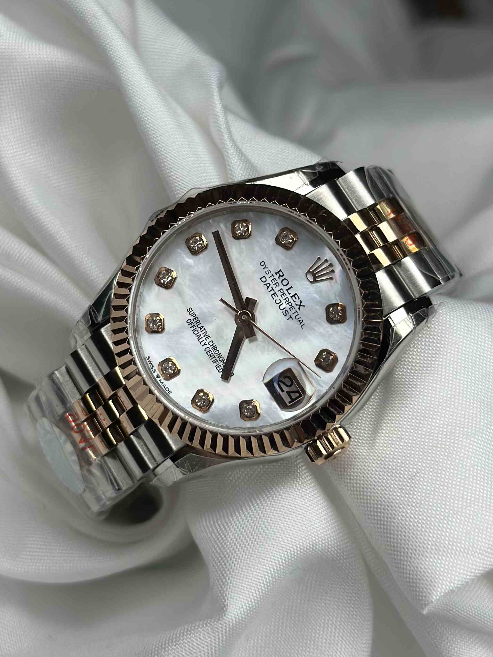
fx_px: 911
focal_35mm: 48
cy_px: 328
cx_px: 246
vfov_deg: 39.7
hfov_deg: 30.3
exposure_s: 1/1613
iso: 80
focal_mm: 6.86
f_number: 1.78
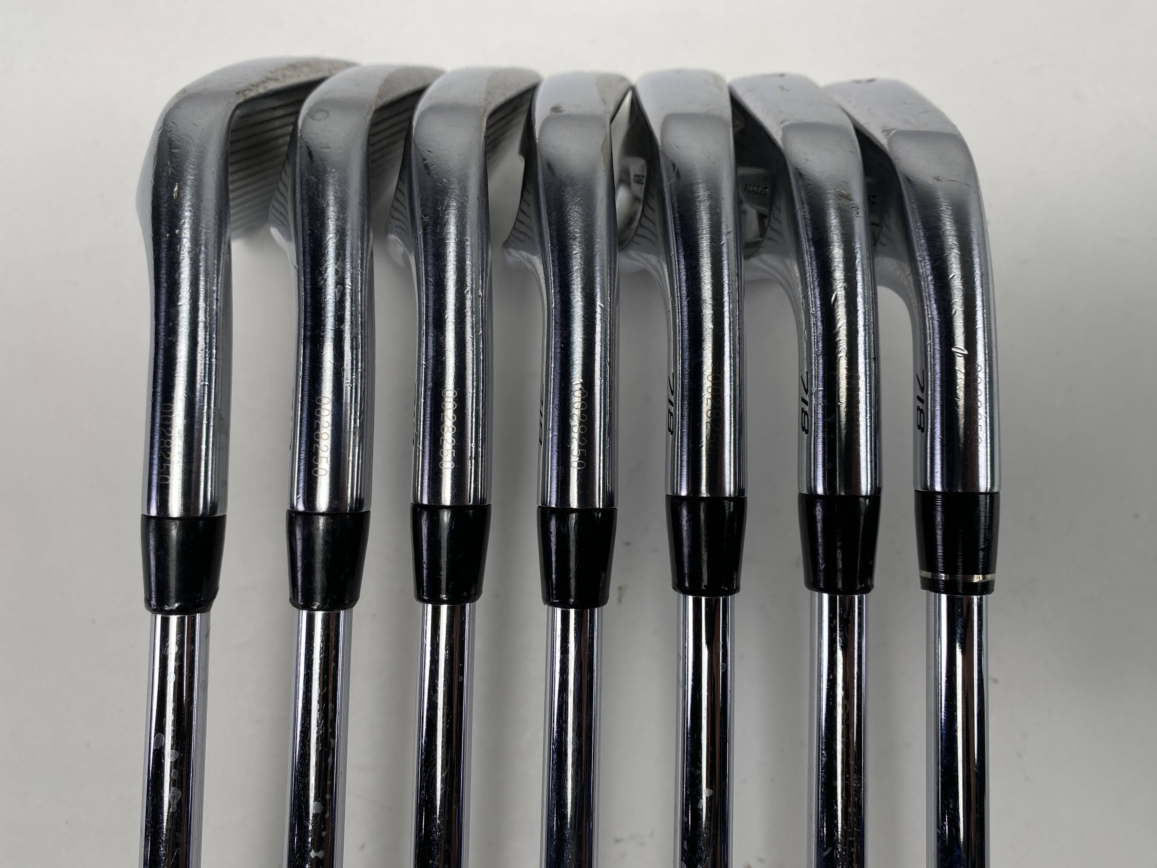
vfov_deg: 53.1
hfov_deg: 67.3
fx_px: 869
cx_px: 578
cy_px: 434
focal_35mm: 26
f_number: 1.8
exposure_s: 1/350
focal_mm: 4.25
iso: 32
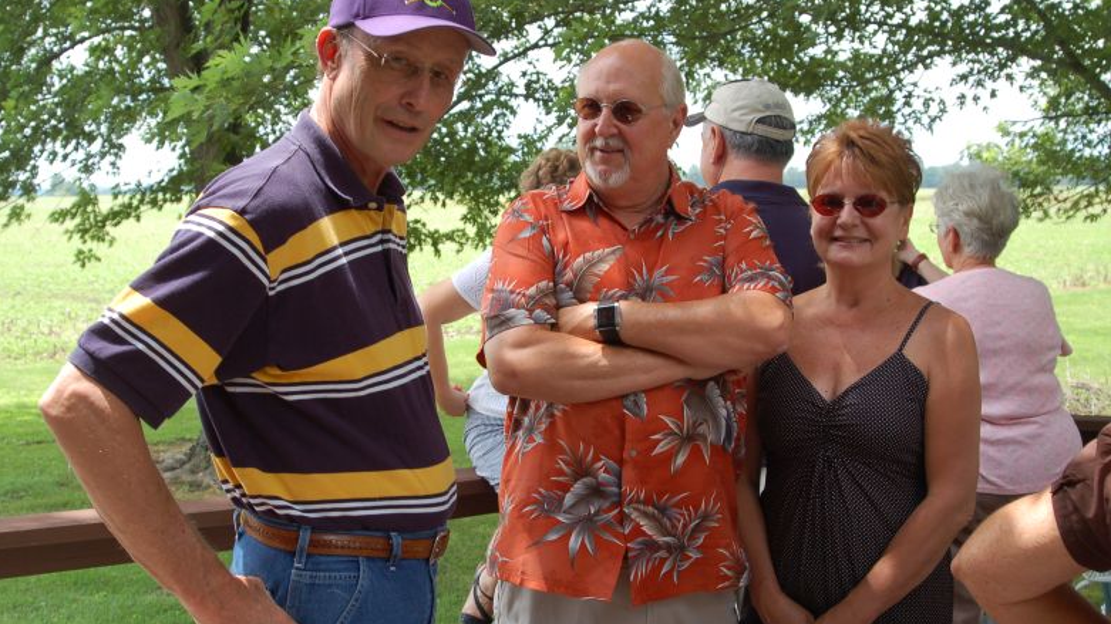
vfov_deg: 26.5
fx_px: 1325
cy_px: 299
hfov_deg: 45.5
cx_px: 543
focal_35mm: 45
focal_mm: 28
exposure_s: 1/160
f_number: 6.3
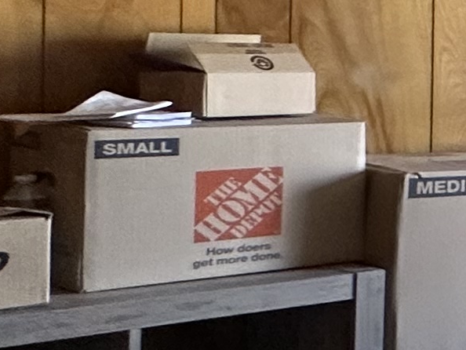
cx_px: 1385
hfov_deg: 11.6
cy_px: 93
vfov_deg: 15.5
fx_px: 1279
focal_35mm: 95
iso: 200
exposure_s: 1/60
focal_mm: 2.22
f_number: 2.2
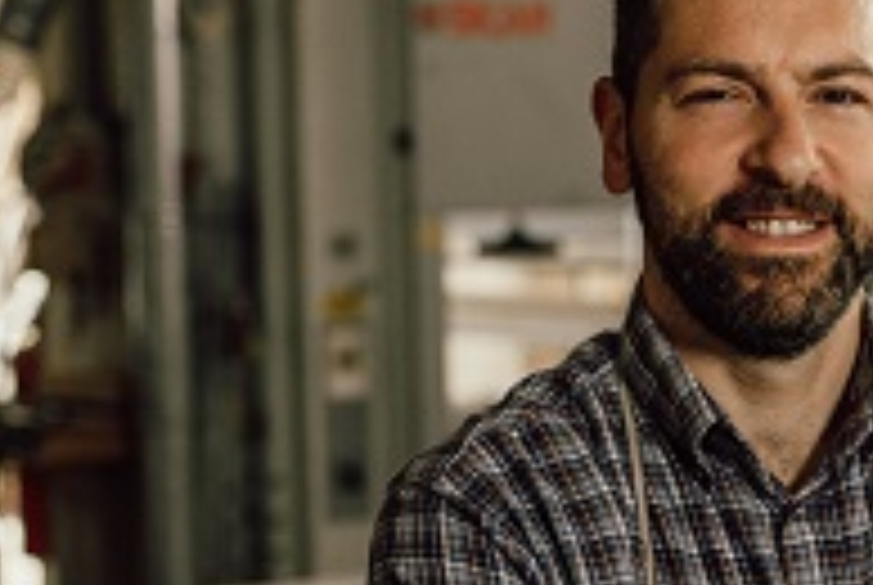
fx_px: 3279
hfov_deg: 15.0
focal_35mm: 135
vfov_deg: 10.1
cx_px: 832
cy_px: 670
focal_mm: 35
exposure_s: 1/160
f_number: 2
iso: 400
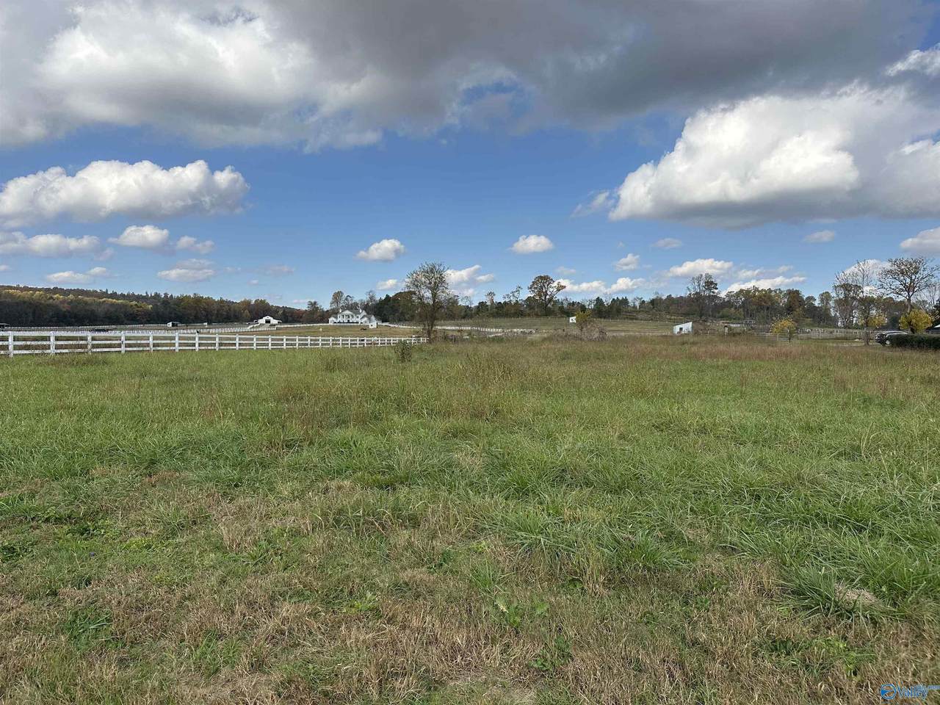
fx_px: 652
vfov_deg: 56.8
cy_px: 352
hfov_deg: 71.6
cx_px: 470
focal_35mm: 24
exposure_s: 1/5000
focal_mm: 6.86
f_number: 1.78
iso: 80
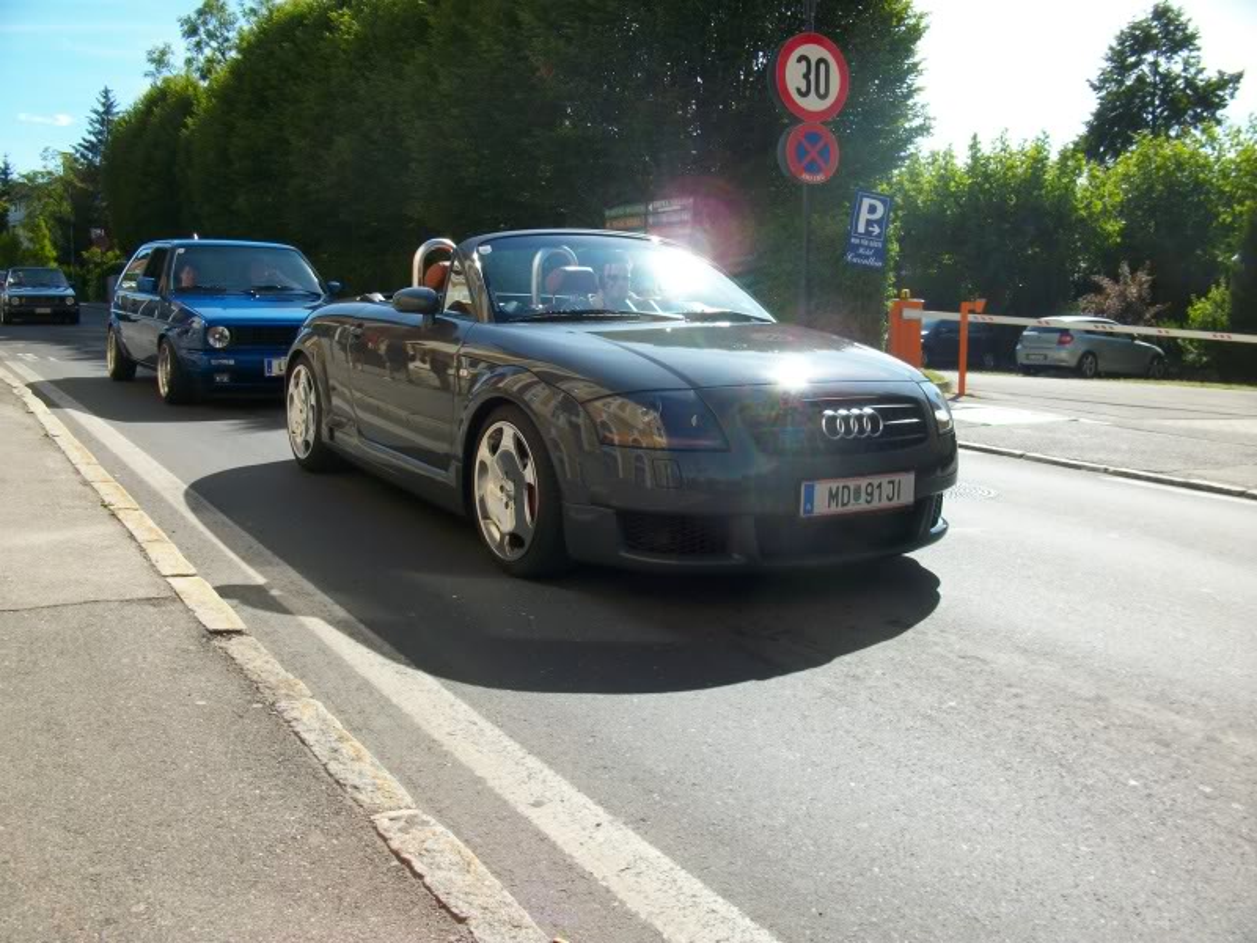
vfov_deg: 41.8
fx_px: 1235
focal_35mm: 34
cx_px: 628
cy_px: 472
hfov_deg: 54.0
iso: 80
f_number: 5.5
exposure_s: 1/257
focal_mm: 5.7
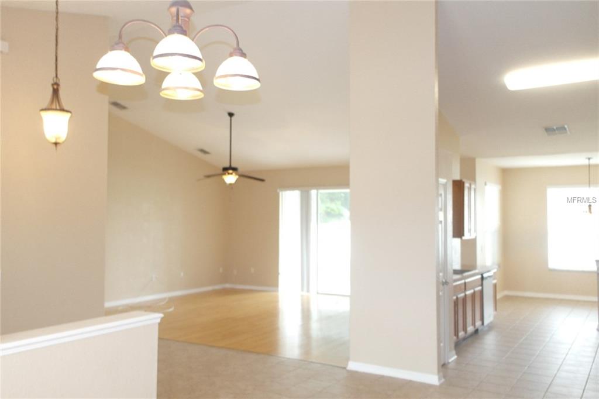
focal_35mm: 30
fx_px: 499
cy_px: 200
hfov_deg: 61.9
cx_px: 300
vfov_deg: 43.6
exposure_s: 1/40
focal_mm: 20
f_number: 3.5
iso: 400
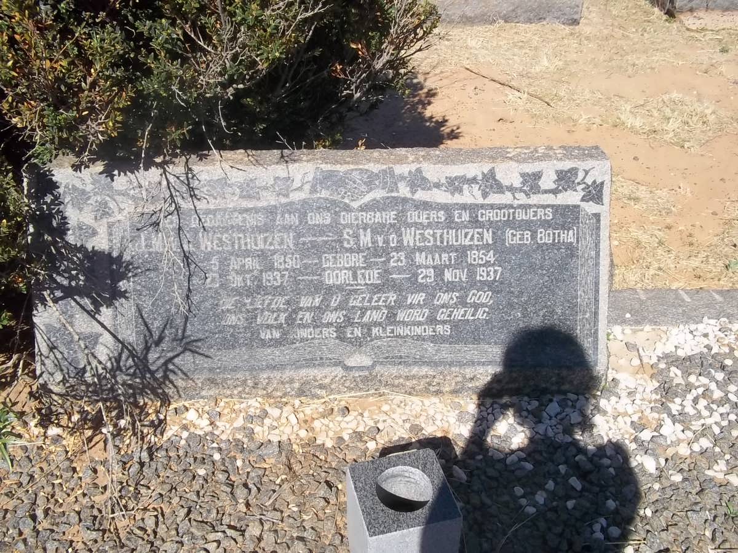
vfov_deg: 44.2
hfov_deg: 56.8
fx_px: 682
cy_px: 276
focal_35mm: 32
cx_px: 369
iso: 80
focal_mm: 5.7
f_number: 5.5
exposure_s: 1/400
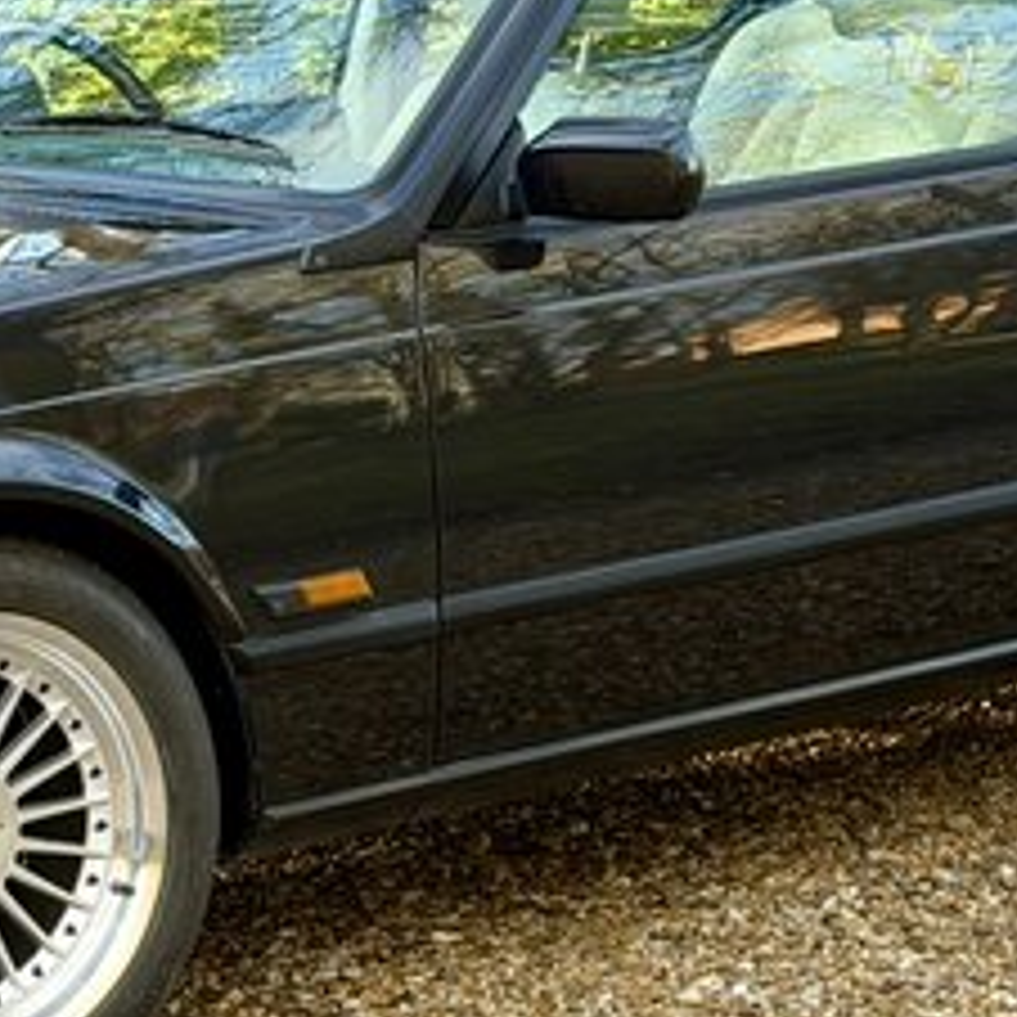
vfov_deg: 11.6
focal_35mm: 150
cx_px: 315
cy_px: 675
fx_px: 4986
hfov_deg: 11.6
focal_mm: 6.76
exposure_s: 1/173
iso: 50
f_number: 1.78
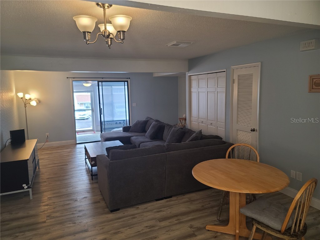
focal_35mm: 25
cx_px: 160
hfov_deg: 69.4
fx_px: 231
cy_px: 120
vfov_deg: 54.9
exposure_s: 1/60
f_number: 1.8
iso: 64
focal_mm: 7
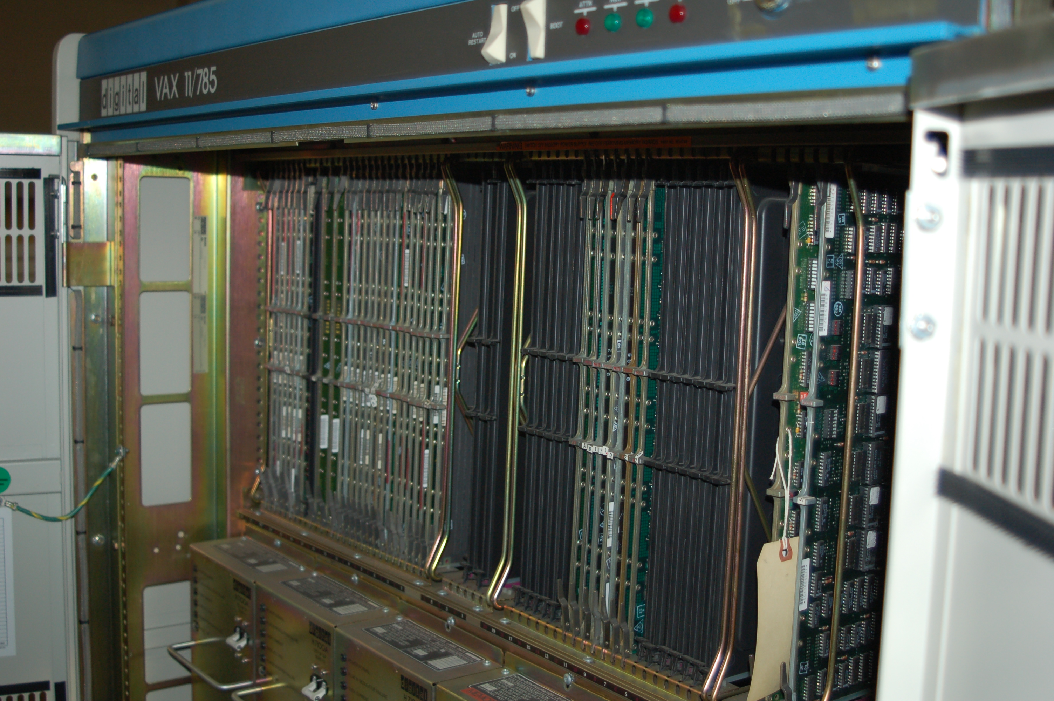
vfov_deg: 31.8
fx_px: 1229
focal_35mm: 42
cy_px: 350
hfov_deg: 46.4
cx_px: 527
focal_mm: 28
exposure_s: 1/60
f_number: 3.5
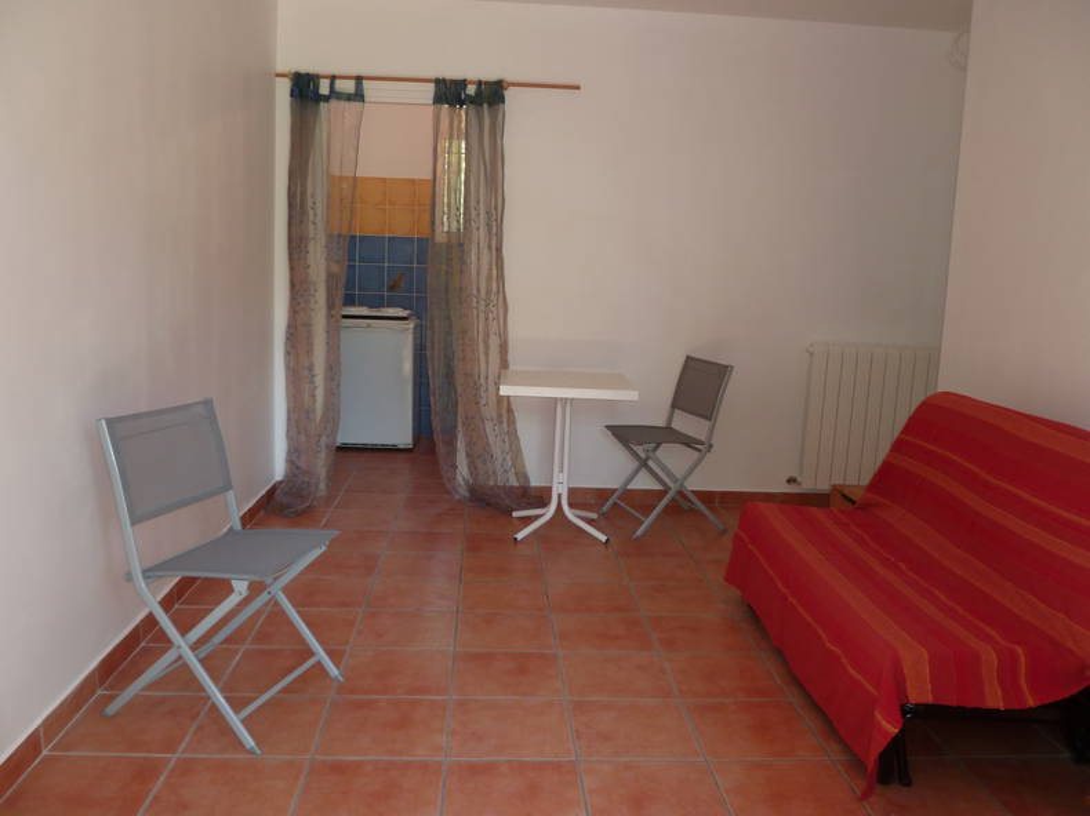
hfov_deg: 63.5
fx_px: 881
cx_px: 545
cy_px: 408
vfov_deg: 49.7
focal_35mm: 28
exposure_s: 1/30
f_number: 3.3
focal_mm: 5
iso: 100
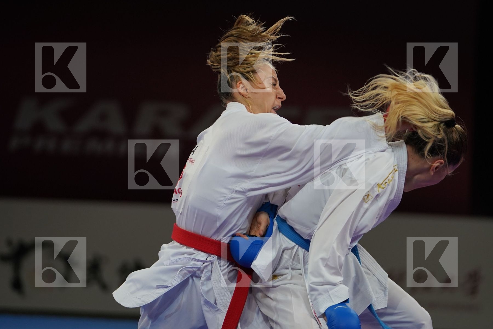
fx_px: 3423
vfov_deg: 5.5
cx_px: 246
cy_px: 164
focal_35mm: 250
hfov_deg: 8.2
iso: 800
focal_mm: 167
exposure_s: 1/1000
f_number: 2.8
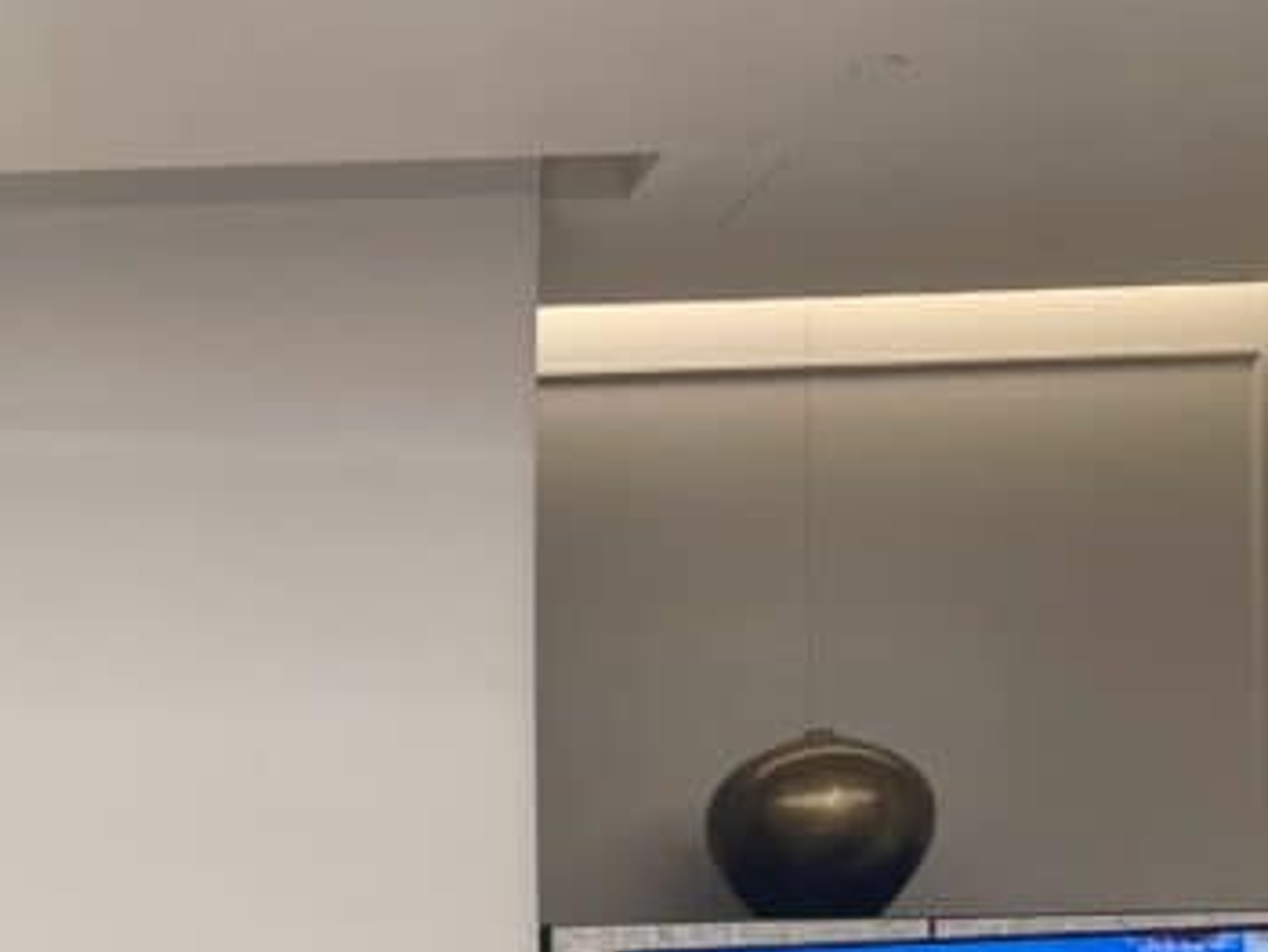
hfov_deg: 23.4
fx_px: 2786
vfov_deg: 17.9
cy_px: 1299
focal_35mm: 76
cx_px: -268
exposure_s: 1/121
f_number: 1.5
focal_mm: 5.7
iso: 80
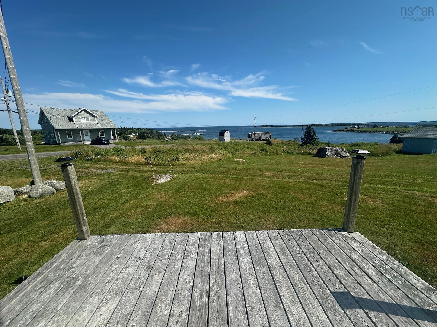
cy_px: 164
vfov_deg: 85.7
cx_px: 218
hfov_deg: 102.1
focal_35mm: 14
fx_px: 177
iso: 40
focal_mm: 2.22
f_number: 2.2
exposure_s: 1/2053
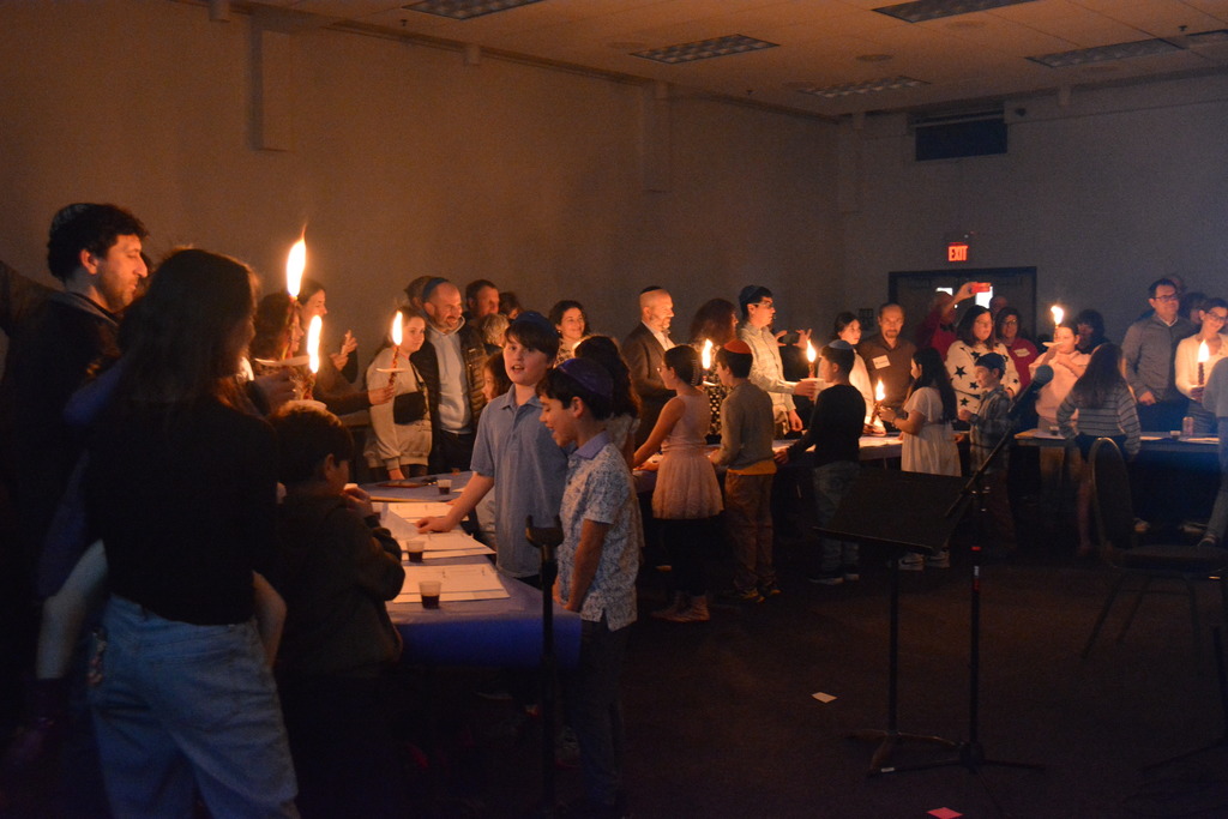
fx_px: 1330
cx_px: 614
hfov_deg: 49.5
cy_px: 410
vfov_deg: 34.2
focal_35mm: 39
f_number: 4.5
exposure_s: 1/40
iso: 3200
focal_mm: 26
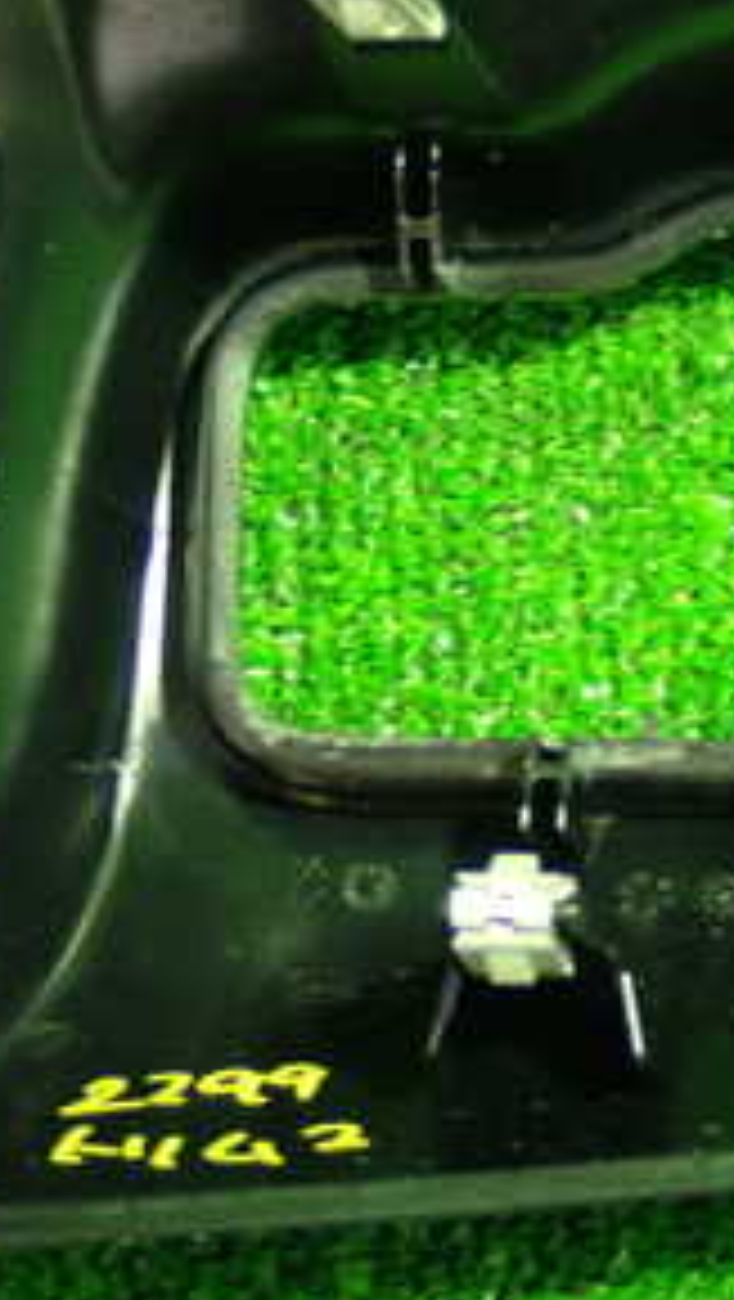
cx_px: 567
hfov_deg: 9.3
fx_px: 4523
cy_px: 679
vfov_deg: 16.4
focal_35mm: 131
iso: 1000
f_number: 3.5
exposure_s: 1/15
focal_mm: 10.35
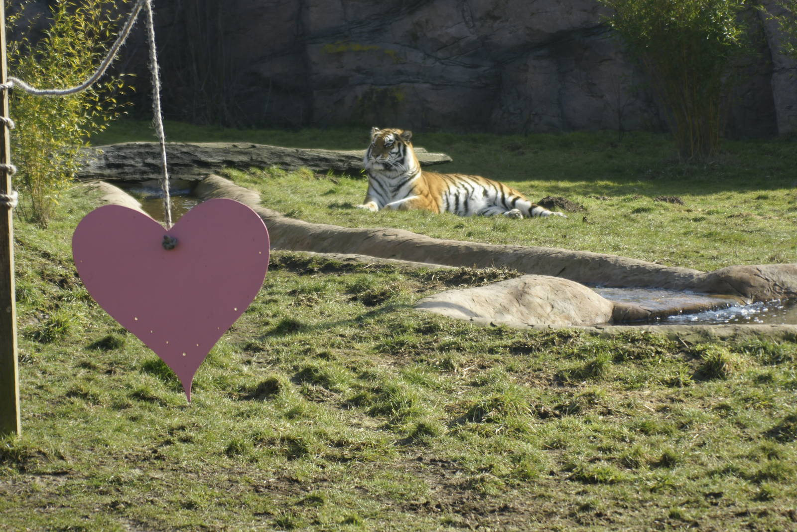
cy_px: 266
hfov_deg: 9.8
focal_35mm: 210
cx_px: 398
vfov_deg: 6.5
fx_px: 4649
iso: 100
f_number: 5.6
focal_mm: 140
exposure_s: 1/250
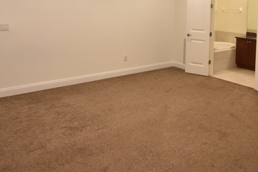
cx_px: 195
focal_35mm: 34
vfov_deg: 36.4
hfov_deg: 53.2
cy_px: 16
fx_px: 244
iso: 800
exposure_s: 1/60
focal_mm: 10
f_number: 3.5
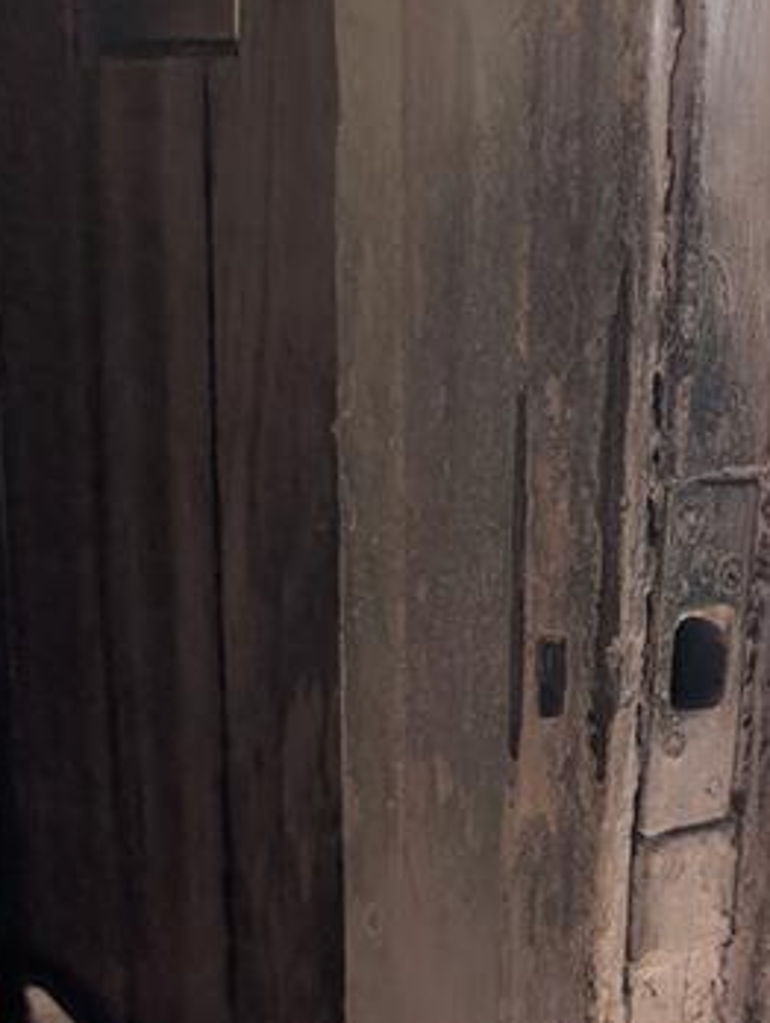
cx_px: 785
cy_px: 785
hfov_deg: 26.0
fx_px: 1568
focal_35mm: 53
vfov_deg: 35.2
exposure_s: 1/167
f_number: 1.68
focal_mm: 6.9
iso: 115
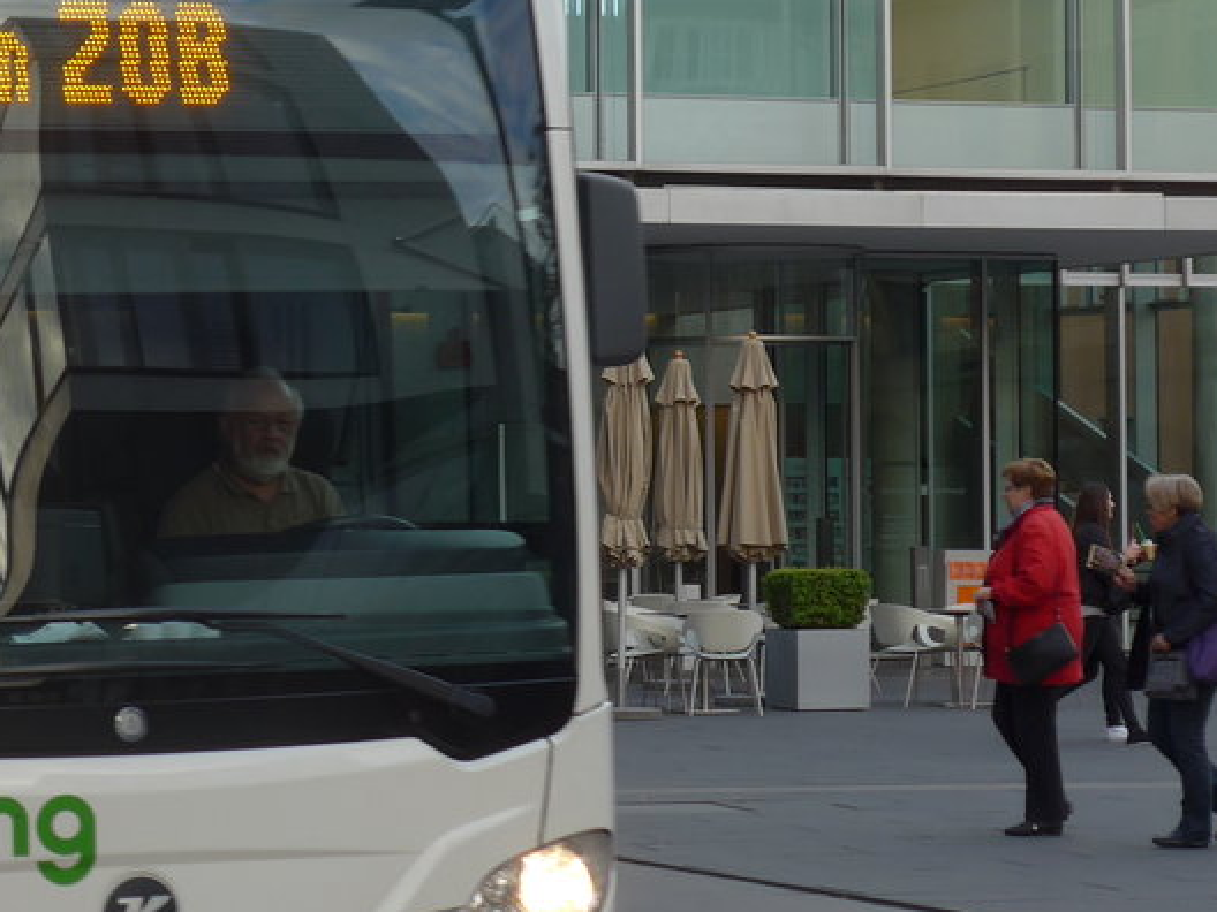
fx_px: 4711
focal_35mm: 134
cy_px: 371
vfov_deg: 11.1
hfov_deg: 14.7
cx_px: 304
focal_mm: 12
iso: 80
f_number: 3.5
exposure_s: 1/125
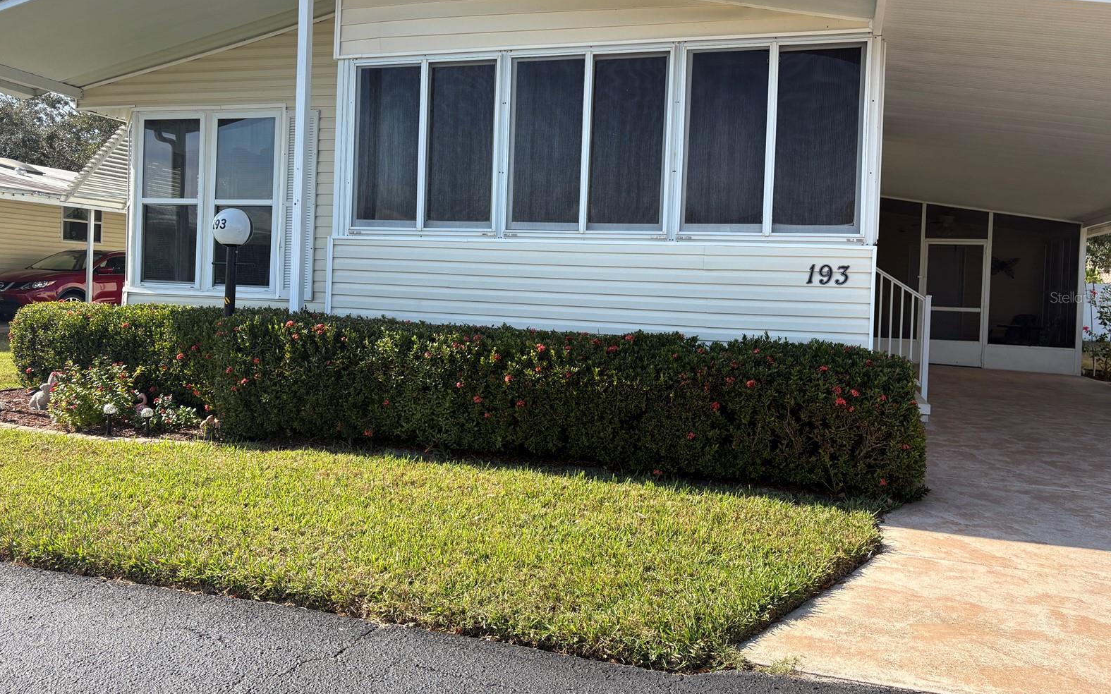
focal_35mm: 28
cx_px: 552
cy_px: 297
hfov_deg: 66.5
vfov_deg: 44.4
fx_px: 848
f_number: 1.6
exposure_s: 1/1751
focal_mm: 5.96
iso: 50
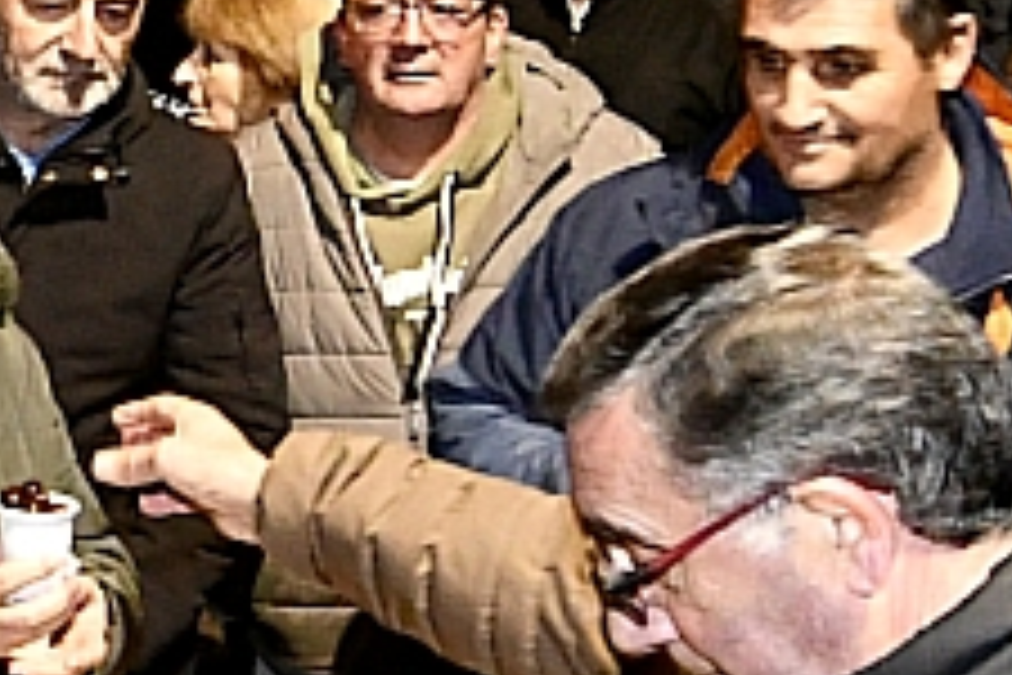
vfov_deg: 14.2
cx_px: -436
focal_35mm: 96
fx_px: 2698
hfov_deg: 19.0
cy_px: 187
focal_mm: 12
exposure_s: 1/40
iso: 4000
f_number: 5
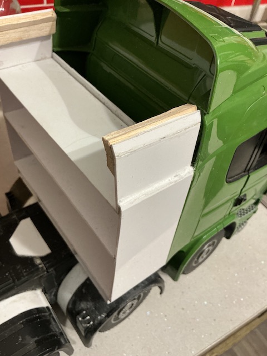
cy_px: 178
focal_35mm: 29
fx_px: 298
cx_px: 134
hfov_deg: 48.2
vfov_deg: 61.7
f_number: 1.8
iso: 160
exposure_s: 1/60
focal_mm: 3
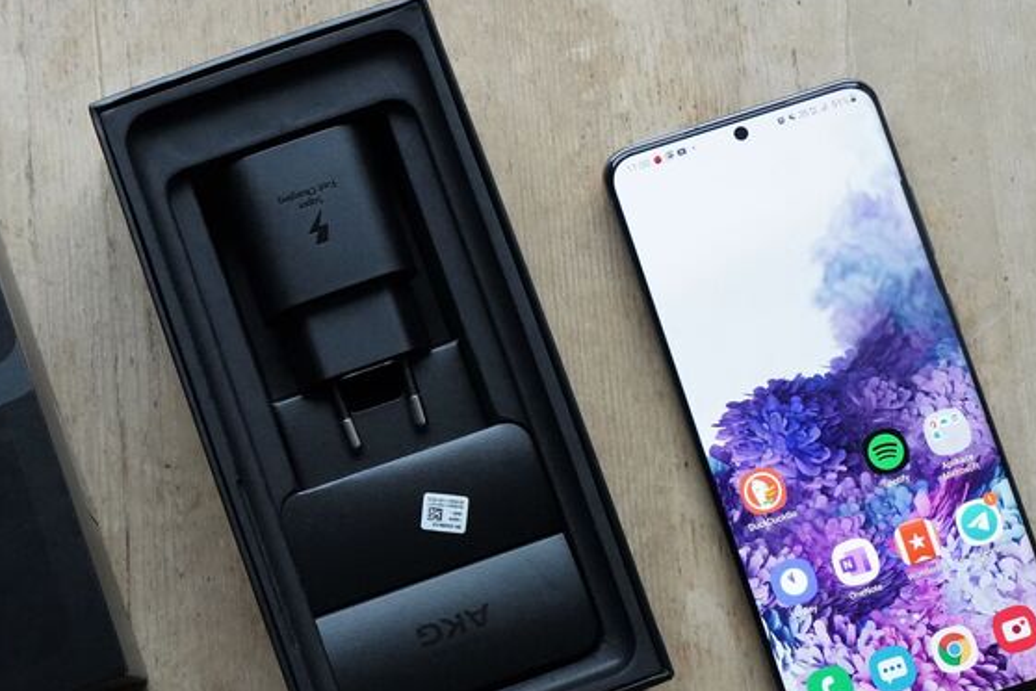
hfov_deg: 27.1
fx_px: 2129
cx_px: 311
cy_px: 368
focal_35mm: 74
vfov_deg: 18.4
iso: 8000
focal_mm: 43
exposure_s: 1/200
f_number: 9
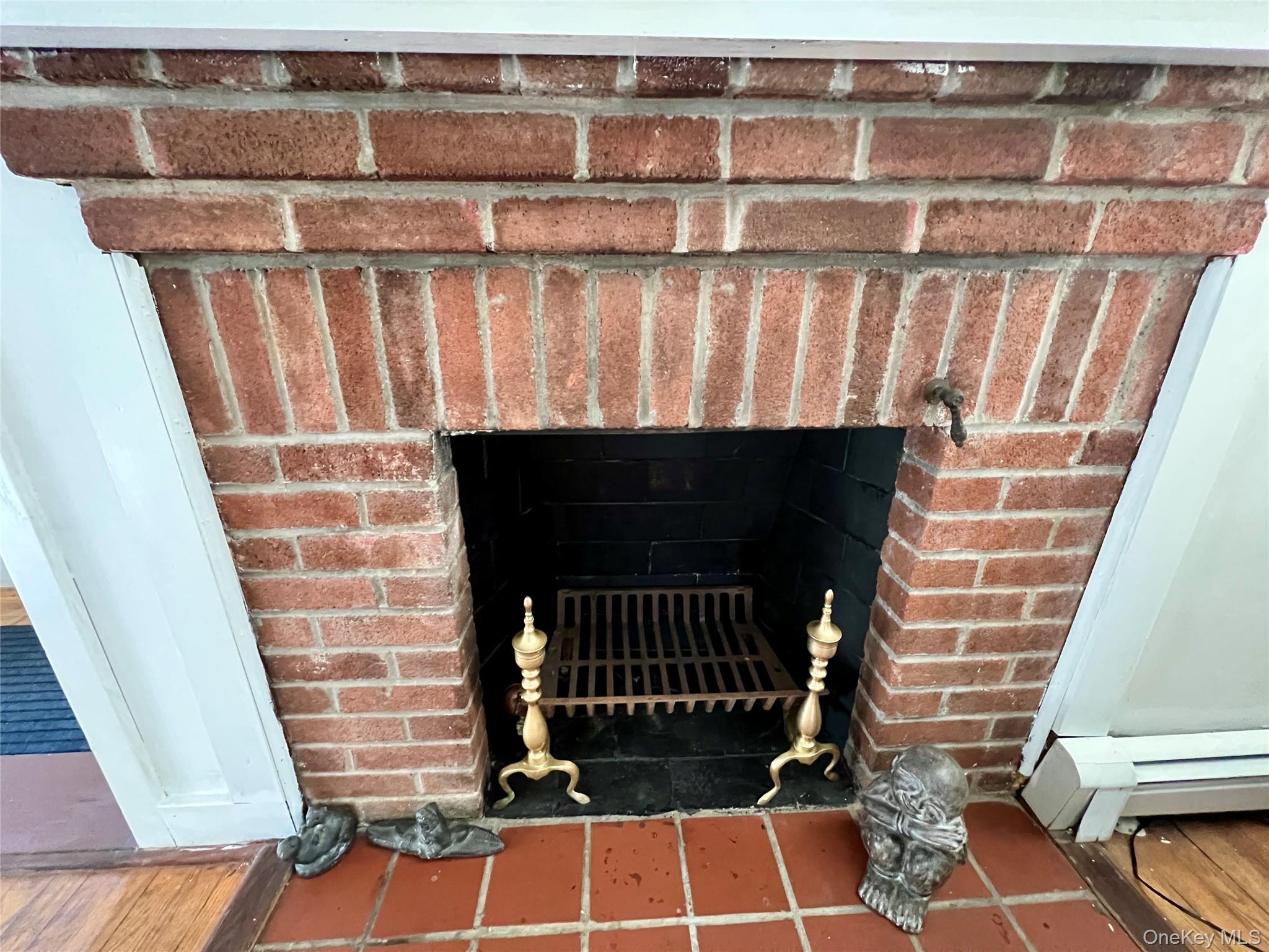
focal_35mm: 13
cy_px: 476
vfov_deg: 89.9
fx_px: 477
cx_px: 634
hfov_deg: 106.2
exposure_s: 1/44
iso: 1000
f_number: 1.8
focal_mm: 1.57
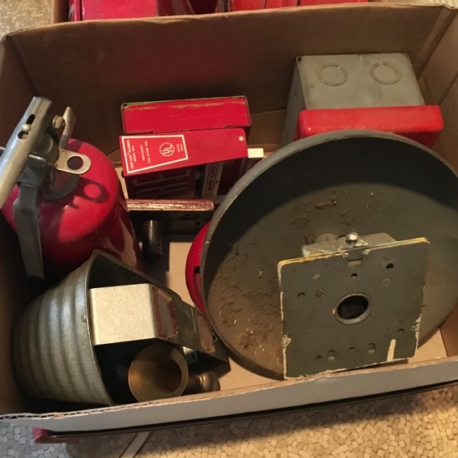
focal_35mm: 35
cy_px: 229
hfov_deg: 47.2
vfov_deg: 47.2
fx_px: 524
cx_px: 237
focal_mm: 4.15
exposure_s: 1/15
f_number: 2.2
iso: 320
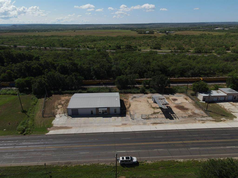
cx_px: 119
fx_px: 165
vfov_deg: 56.8
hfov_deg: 71.6
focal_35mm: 24
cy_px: 89
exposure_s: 1/1250
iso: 100
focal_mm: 4.5
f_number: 2.8
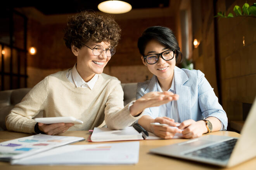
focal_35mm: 35
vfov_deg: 37.9
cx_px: 128
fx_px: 249
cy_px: 85
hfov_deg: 54.4
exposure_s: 1/160
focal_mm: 35
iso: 800
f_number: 2.5
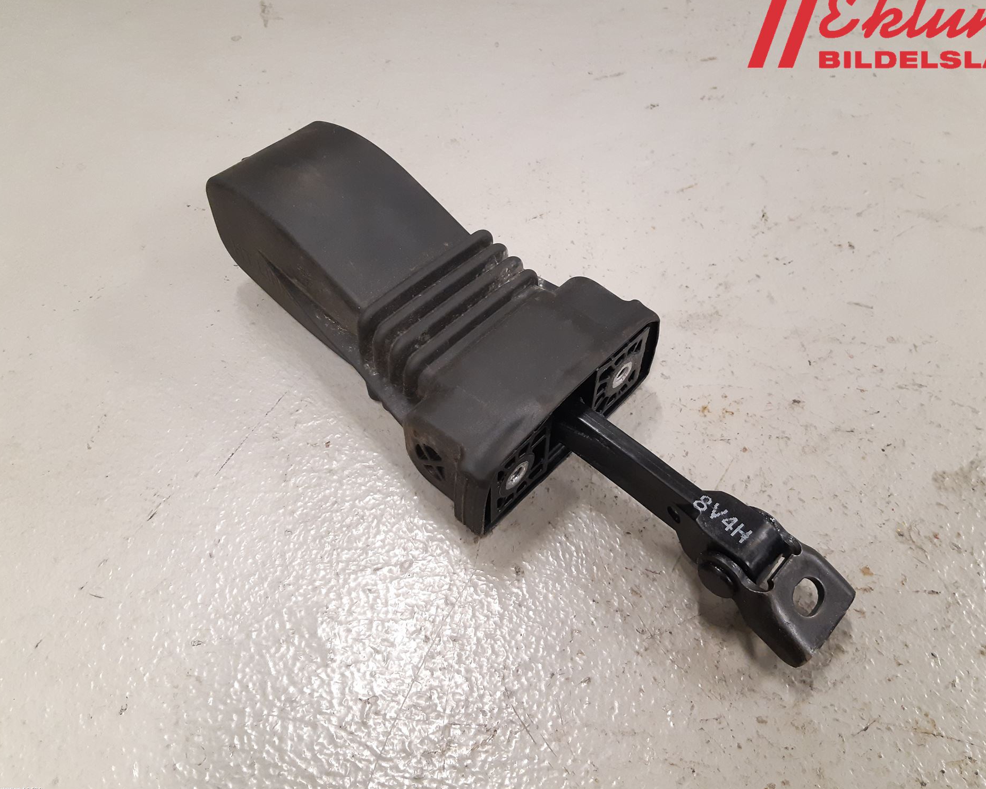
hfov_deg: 62.1
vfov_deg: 51.5
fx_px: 817
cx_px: 530
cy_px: 386
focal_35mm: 28
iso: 200
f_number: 1.7
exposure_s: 1/50
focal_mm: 3.93
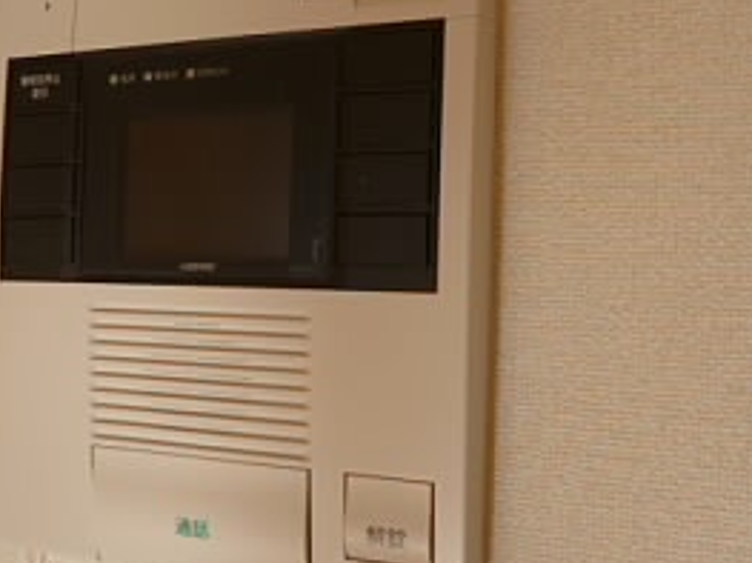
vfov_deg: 35.1
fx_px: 890
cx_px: 292
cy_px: 287
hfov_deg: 45.5
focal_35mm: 41
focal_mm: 4.3
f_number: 2.5
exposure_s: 1/400
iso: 100
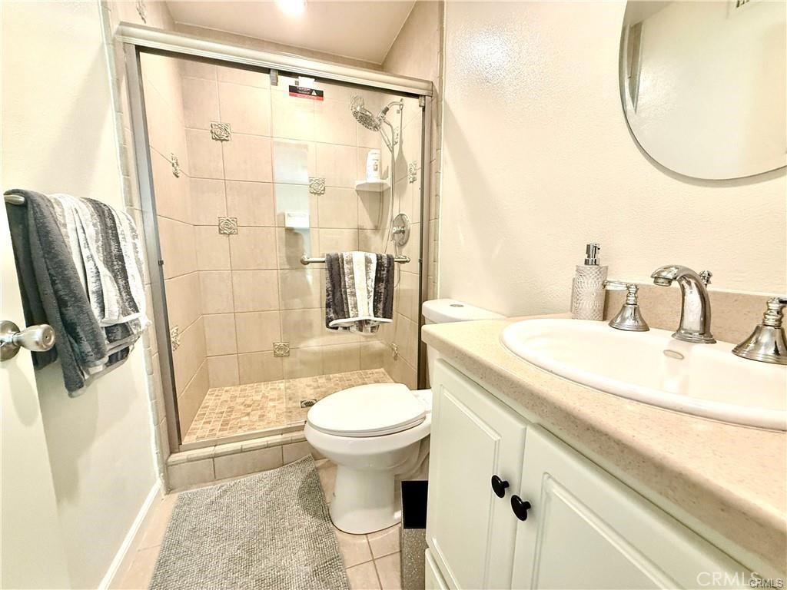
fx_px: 318
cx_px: 394
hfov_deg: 102.1
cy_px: 295
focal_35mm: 14
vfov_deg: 85.7
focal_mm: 2.22
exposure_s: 1/60
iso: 250
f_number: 2.2
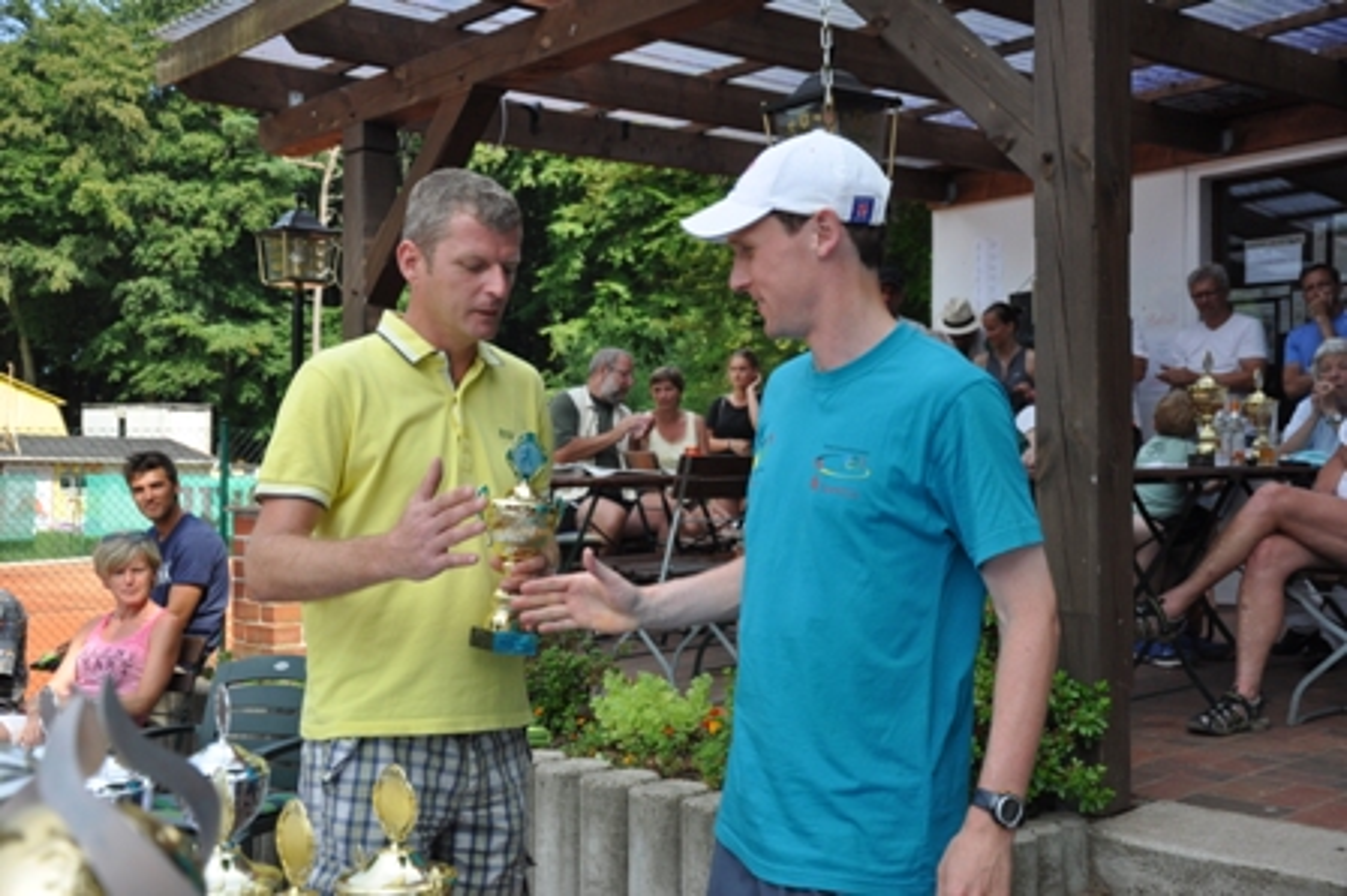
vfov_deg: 34.2
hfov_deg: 49.6
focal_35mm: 39
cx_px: 674
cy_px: 448
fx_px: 1458
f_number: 4.5
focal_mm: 26
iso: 400
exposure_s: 1/1250
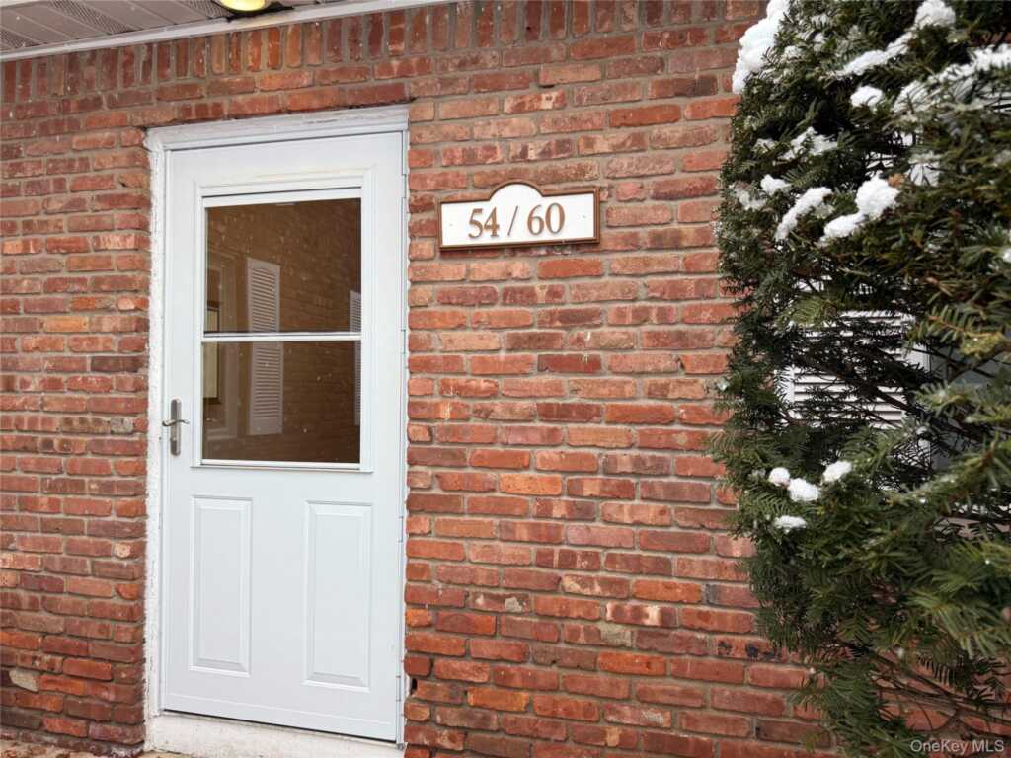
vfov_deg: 56.8
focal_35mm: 24
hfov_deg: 71.6
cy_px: 379
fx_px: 701
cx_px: 506
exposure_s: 1/121
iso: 64
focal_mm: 6.76
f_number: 1.78
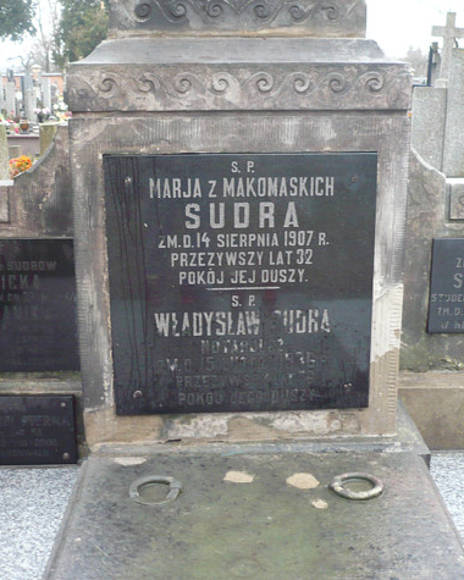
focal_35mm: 46
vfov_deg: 40.3
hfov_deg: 32.7
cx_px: 239
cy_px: 292
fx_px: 790
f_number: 2.8
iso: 200
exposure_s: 1/20
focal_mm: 5.8
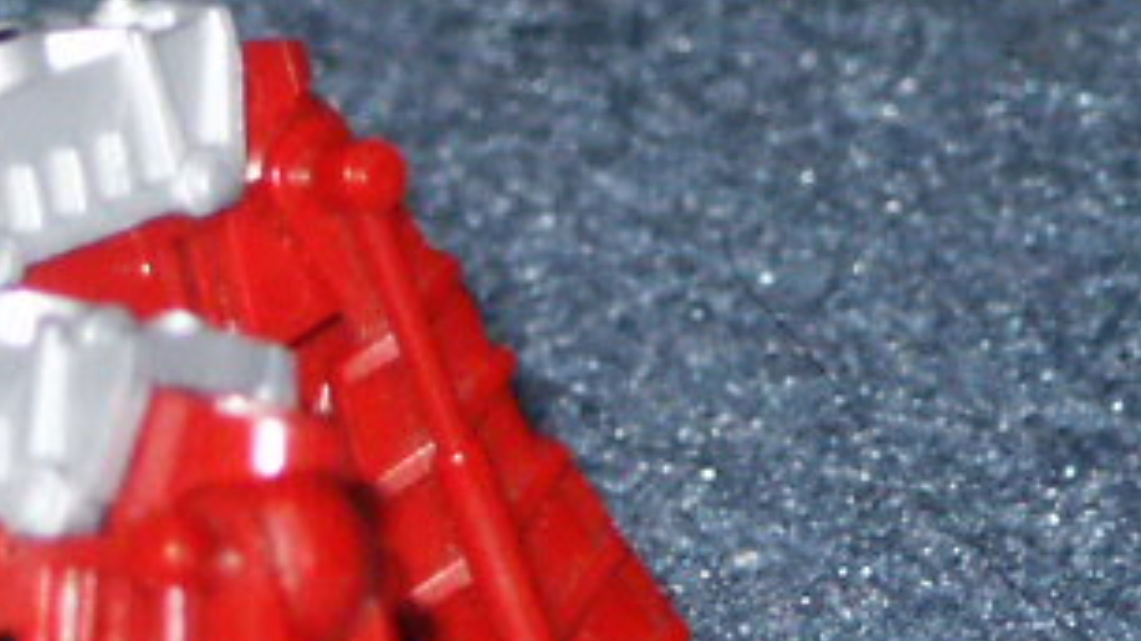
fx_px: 19148
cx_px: -496
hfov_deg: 3.4
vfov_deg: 1.9
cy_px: 757
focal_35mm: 633
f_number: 3.6
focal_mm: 28.23
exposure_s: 1/125
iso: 200
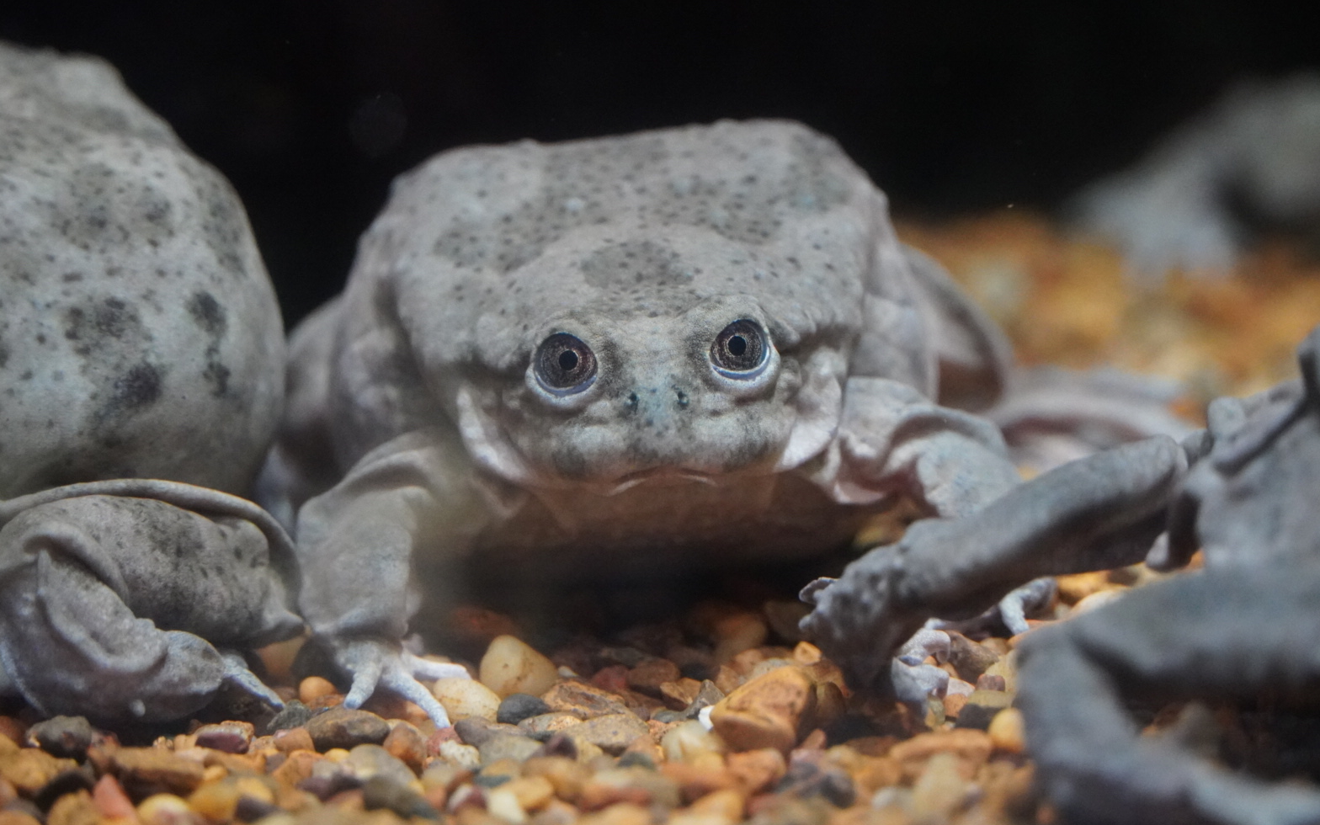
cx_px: 660
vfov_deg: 8.0
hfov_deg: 12.8
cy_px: 380
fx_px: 5900
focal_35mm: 164
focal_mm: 104
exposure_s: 1/80
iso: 6400
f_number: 5.6
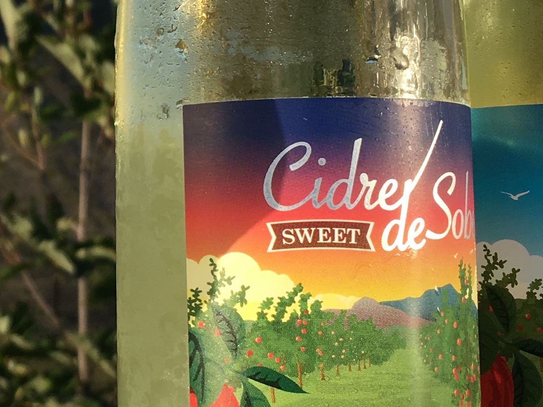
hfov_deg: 19.0
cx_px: -100
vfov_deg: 15.1
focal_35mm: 98
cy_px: 130
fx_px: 1537
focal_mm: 4.2
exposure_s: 1/1304
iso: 25
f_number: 2.2
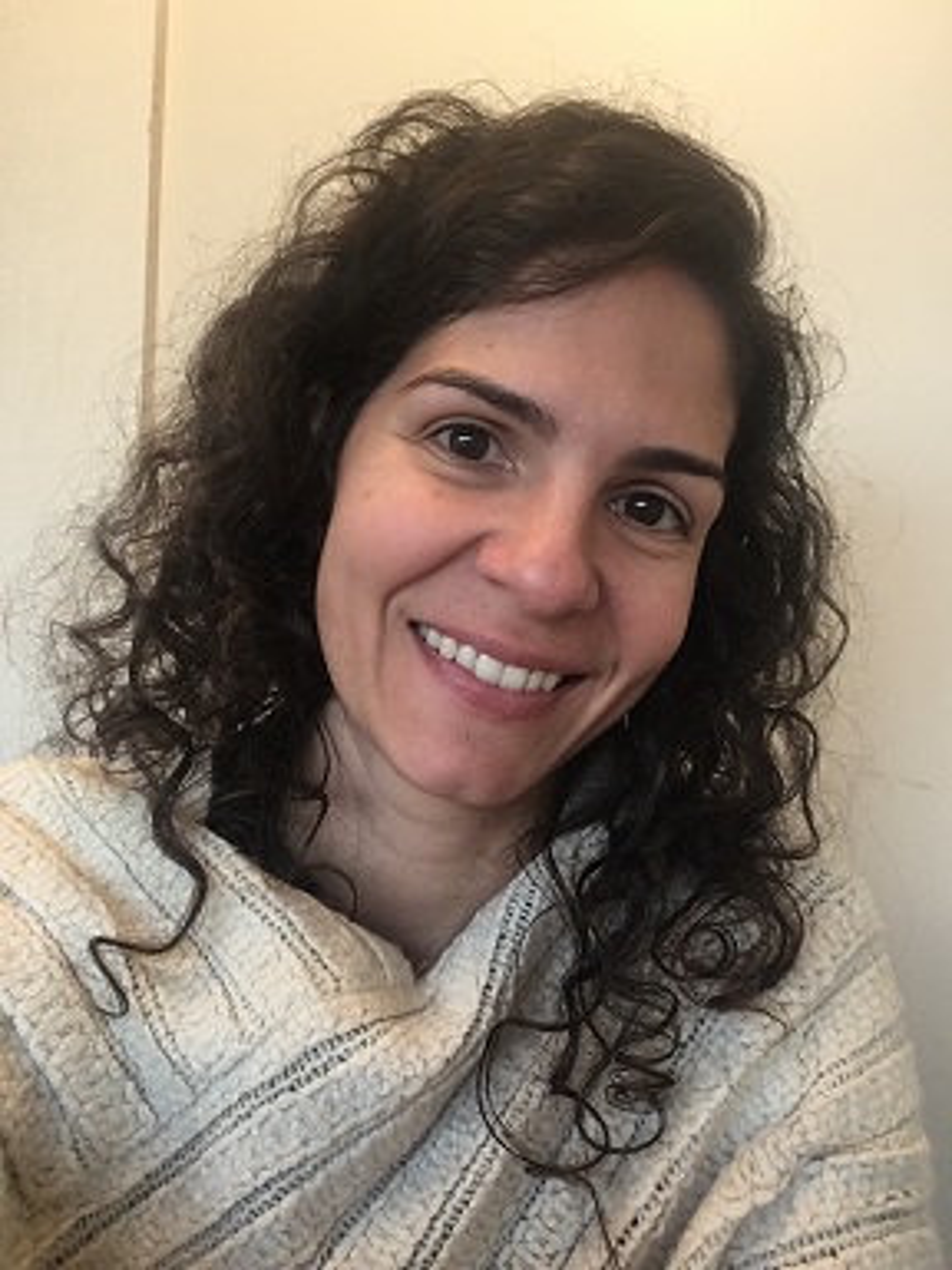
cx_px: 476
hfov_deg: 45.4
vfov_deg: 58.4
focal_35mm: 31
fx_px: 1137
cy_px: 635
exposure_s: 1/30
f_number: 2.4
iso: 80
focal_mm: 2.15
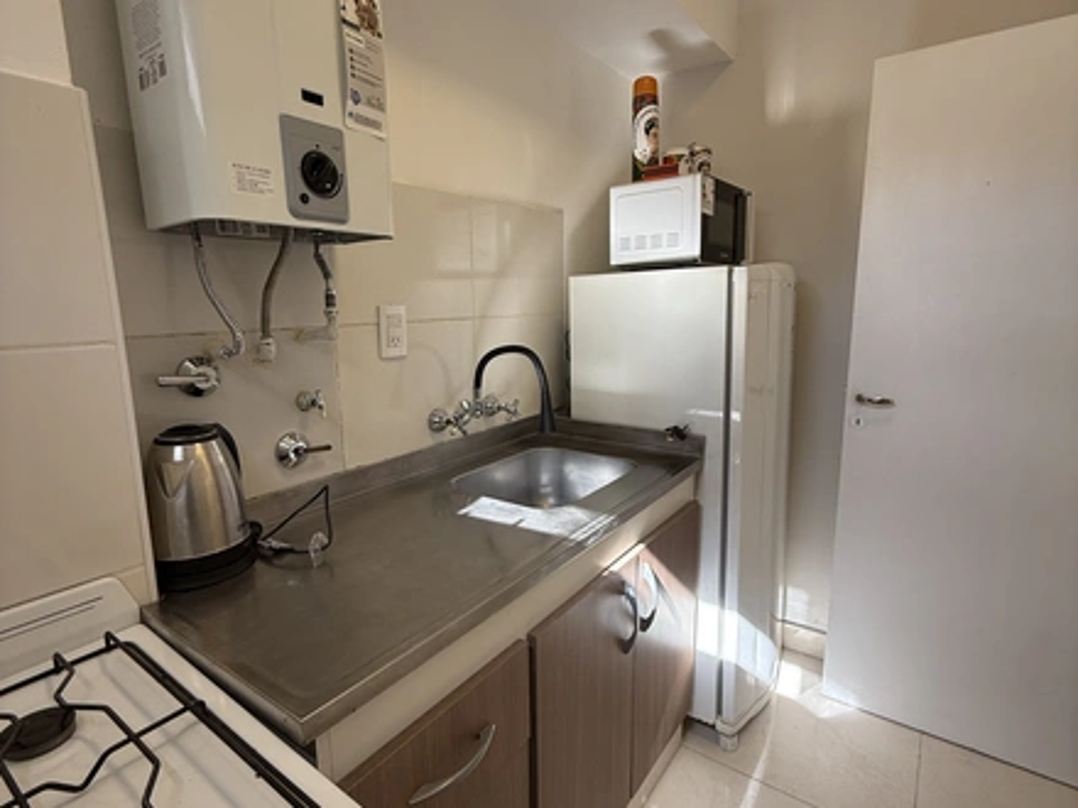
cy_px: 404
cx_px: 539
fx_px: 436
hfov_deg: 102.1
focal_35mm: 14
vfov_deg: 85.7
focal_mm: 2.22
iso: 64
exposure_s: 1/147
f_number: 2.2
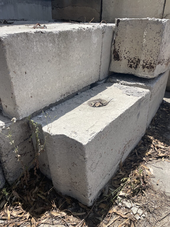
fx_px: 170
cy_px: 114
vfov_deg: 67.3
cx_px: 85
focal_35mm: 26
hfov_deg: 53.1
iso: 50
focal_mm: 4.2
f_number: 1.6
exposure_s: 1/5051
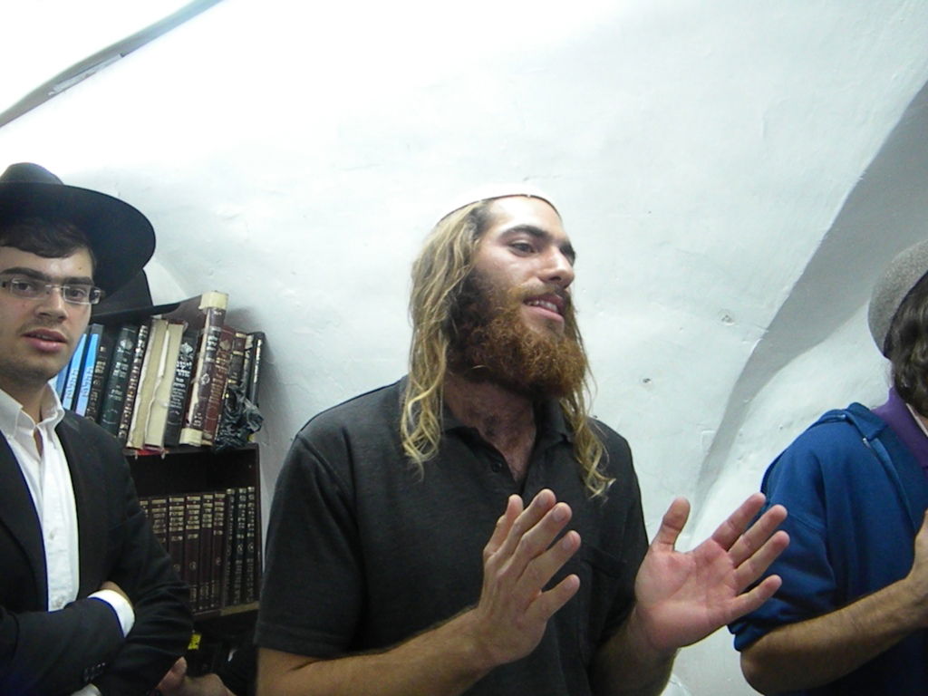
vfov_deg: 39.7
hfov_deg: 51.4
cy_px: 348
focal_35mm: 36
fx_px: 965
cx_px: 464
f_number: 3.7
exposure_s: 1/204
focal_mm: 6.4
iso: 720
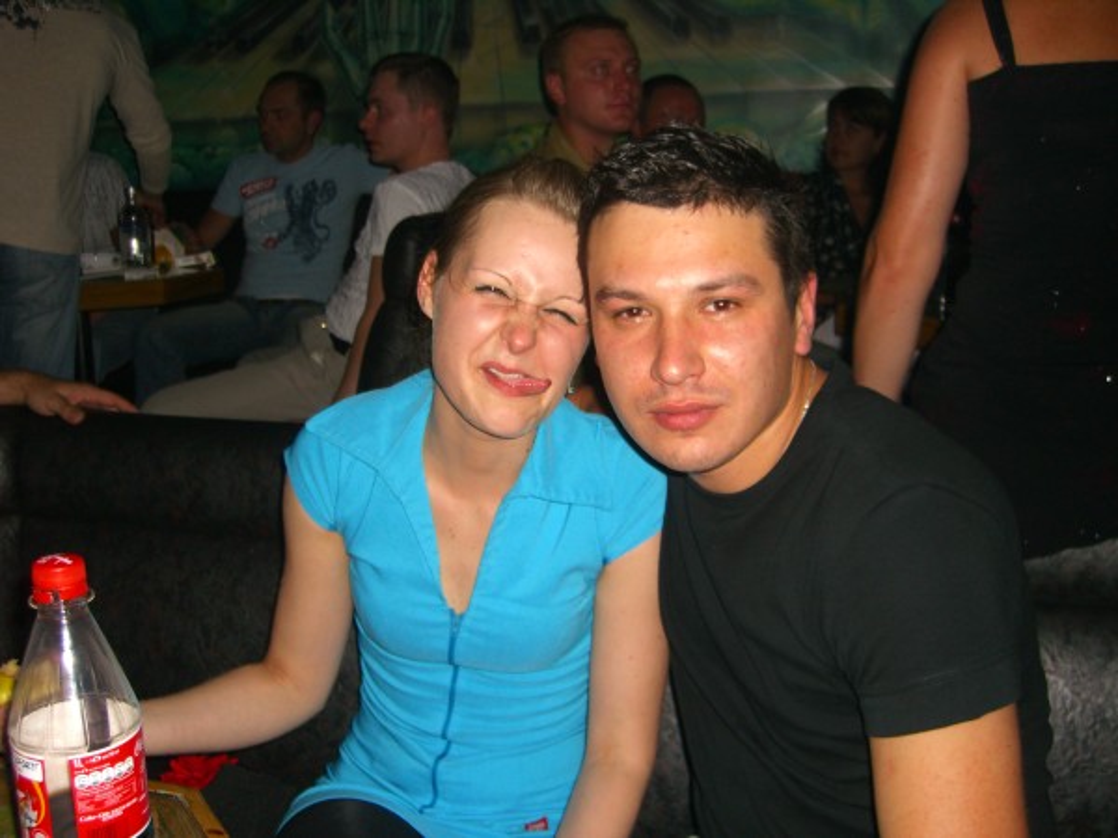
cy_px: 419
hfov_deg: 49.0
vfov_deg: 37.7
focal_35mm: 38
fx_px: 1227
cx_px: 559
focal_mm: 7.9
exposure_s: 1/60
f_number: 2.8
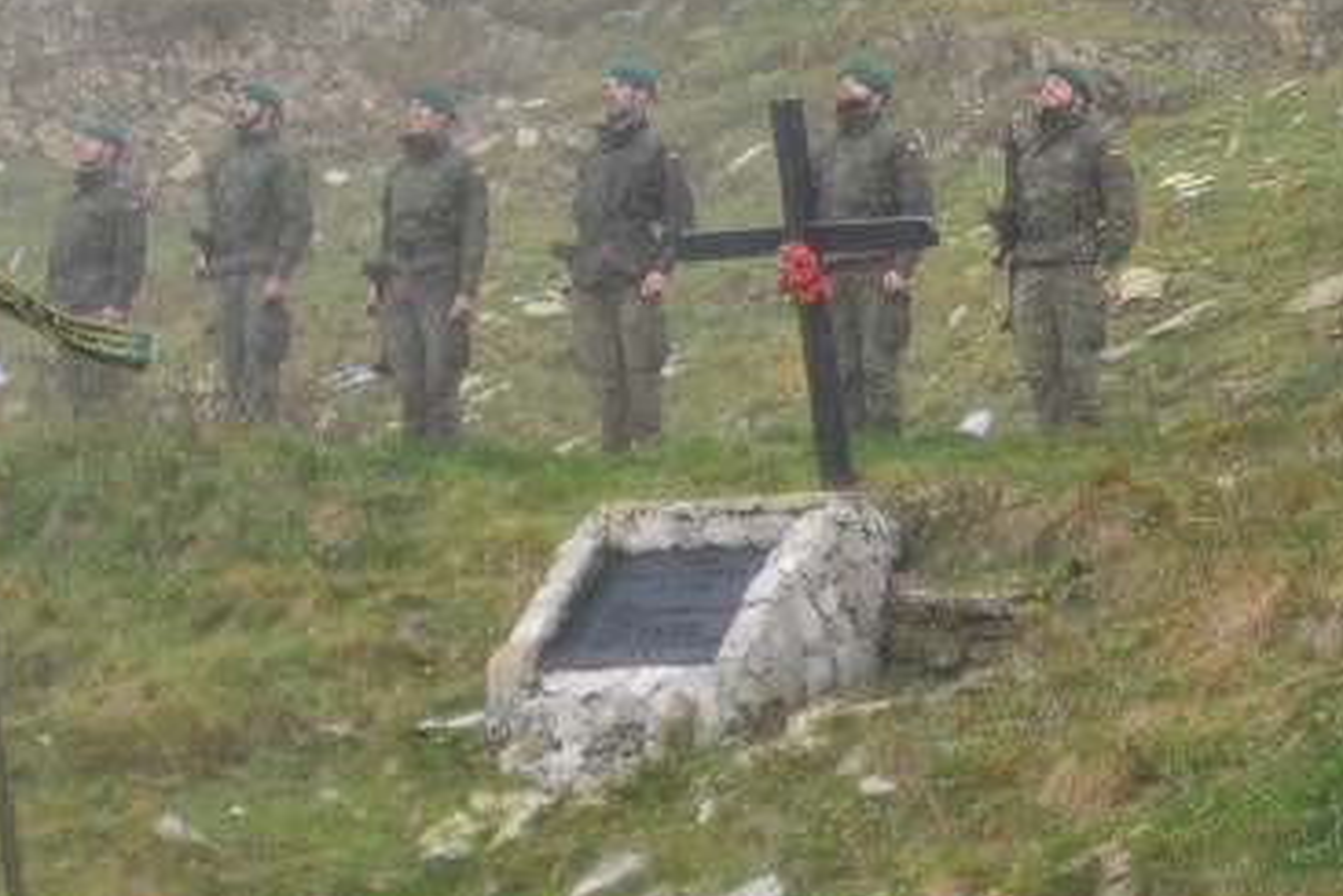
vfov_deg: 11.1
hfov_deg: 16.6
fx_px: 4588
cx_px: 528
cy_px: 275
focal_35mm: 123
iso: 400
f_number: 10
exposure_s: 1/250
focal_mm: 50
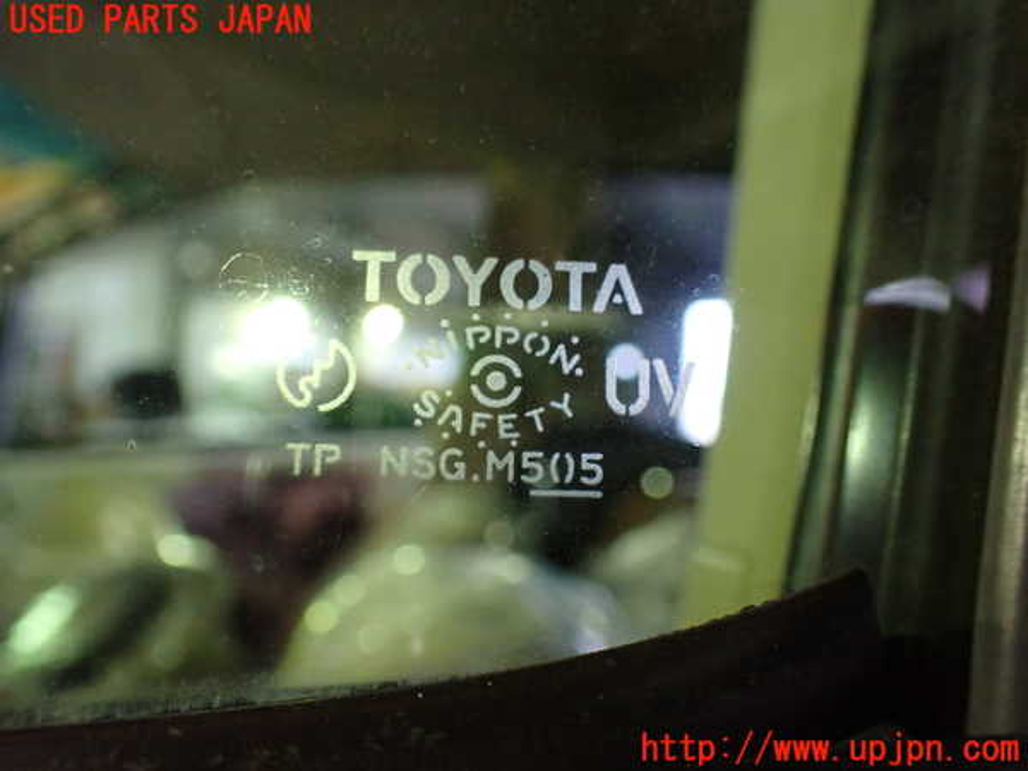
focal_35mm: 30
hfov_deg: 60.0
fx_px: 891
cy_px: 386
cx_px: 514
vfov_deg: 46.8
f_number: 2.3
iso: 800
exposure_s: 1/30
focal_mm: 5.4
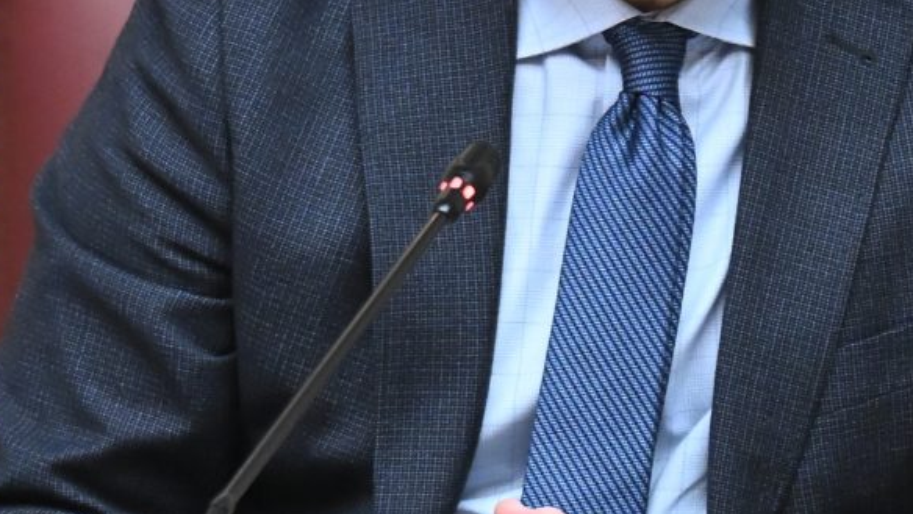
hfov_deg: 1.4
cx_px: 578
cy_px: 40
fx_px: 37344
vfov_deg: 0.8
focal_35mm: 1542
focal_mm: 420
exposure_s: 1/250
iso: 5600
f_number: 6
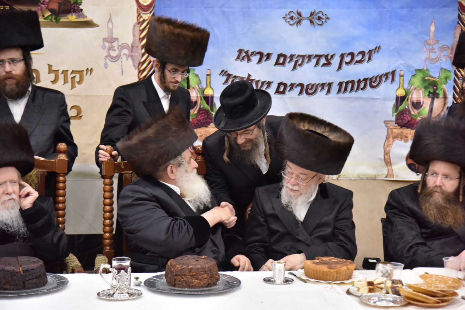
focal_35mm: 78
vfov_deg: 17.5
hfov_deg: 26.0
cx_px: 232
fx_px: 1008
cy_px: 155
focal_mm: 78
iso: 2000
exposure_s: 1/160
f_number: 4
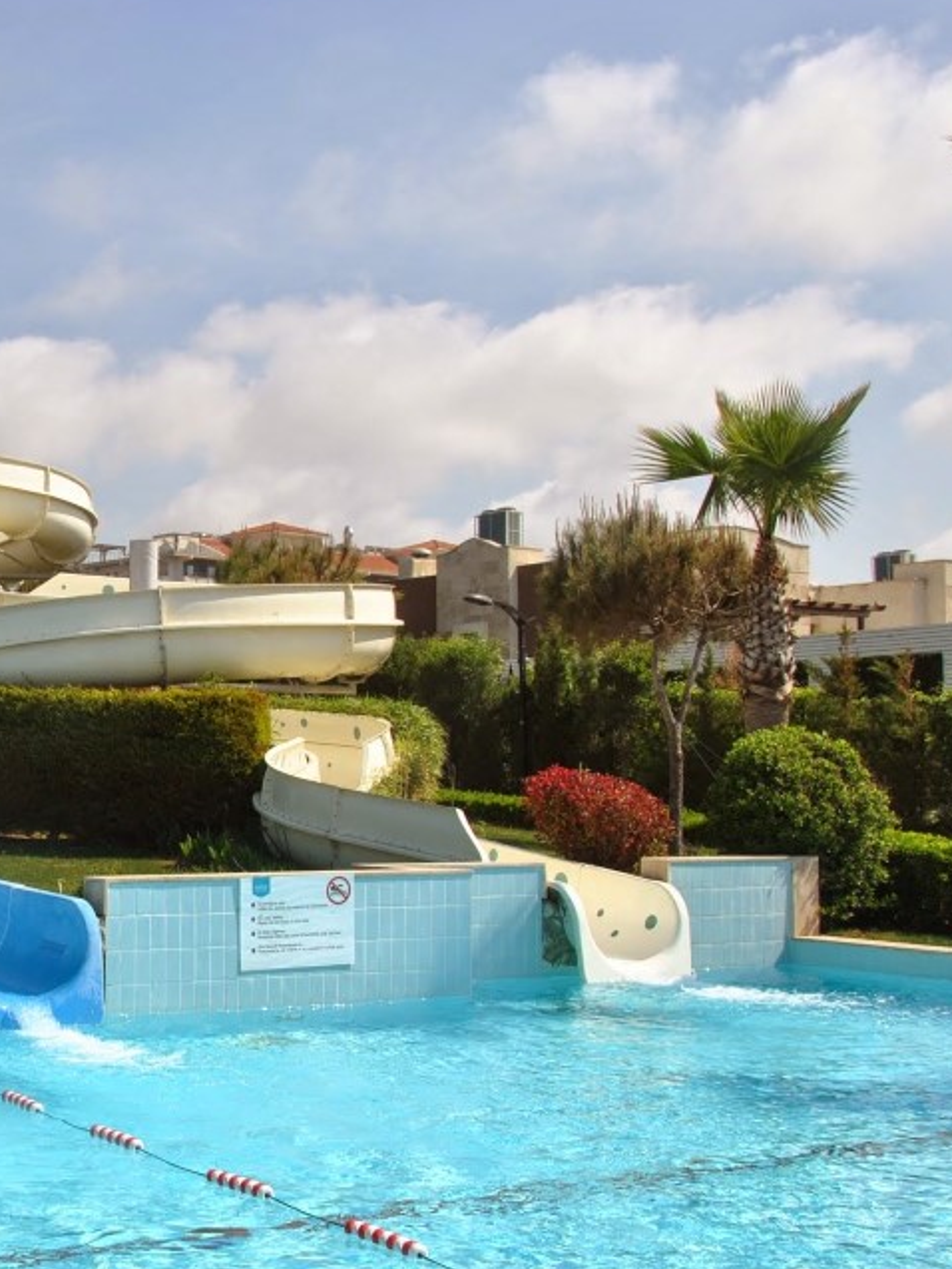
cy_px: 735
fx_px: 1906
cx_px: -47
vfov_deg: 36.7
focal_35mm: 52
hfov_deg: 26.2
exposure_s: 1/250
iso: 100
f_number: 8
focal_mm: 20
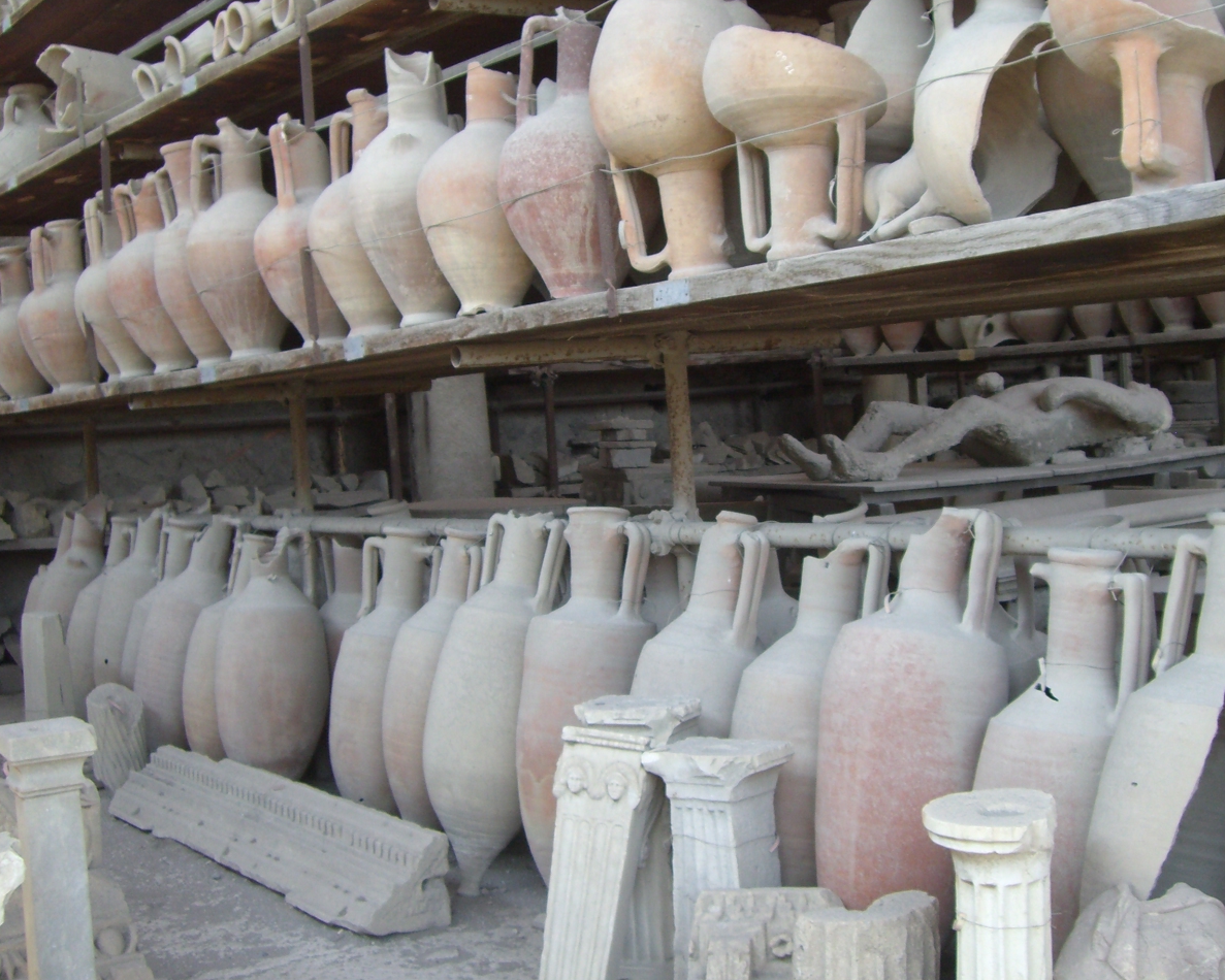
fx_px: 1813
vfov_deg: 30.2
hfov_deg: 37.3
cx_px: 699
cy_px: 420
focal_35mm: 50
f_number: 2.7
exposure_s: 1/200
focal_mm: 6.2
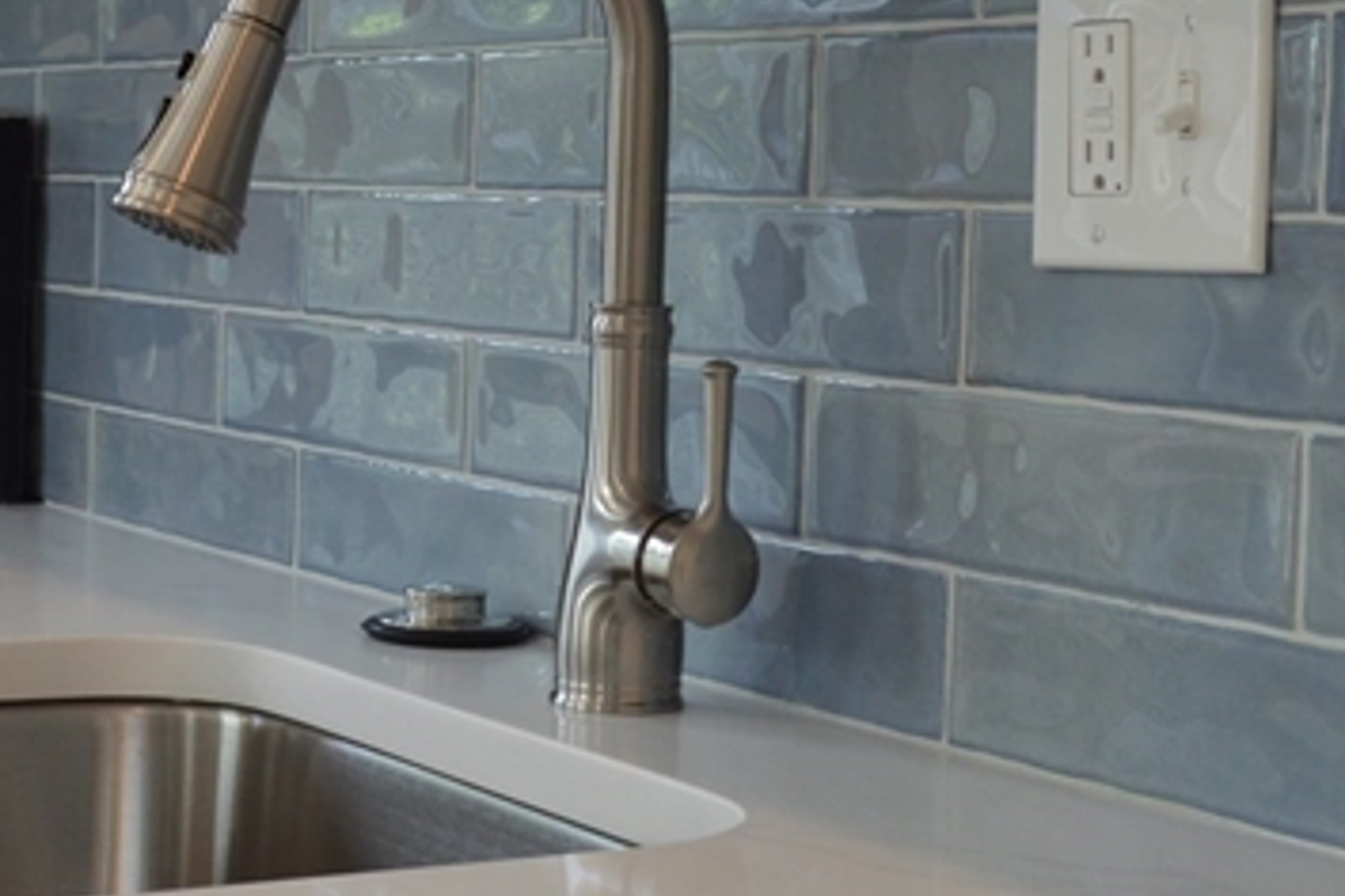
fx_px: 2914
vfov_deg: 17.5
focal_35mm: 78
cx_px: 403
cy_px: 401
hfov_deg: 25.8
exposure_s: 1/100
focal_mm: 18
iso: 400
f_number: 5
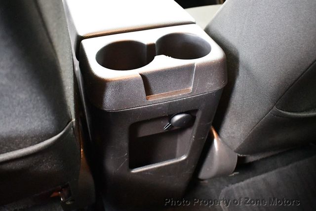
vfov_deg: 36.9
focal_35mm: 36
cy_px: 106
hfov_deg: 53.1
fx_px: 316
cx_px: 158
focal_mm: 18
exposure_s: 1/40
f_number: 3.5
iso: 12800
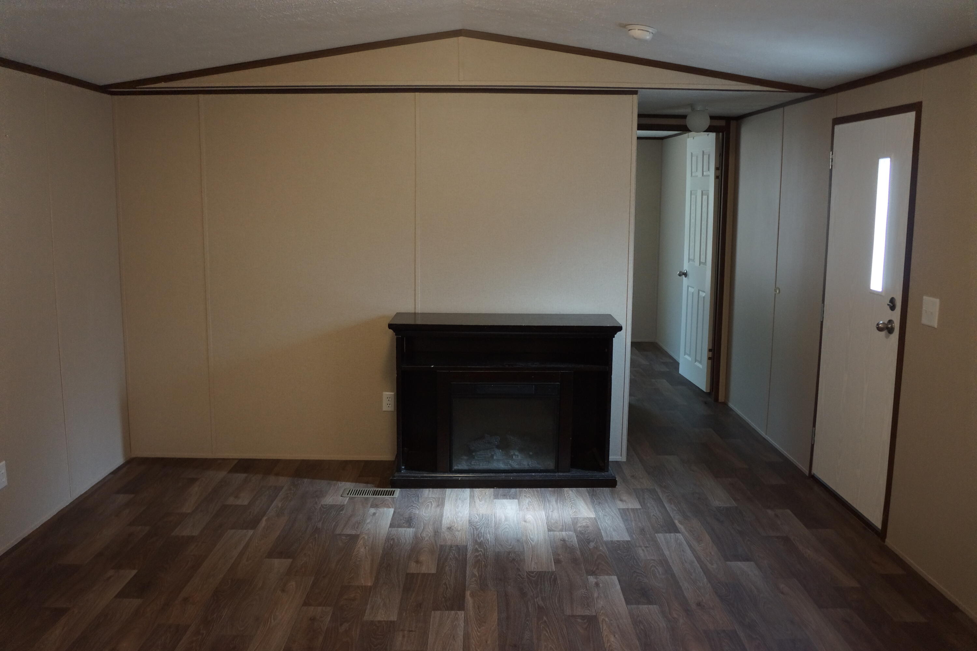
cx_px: 488
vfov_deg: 43.6
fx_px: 814
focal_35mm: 30
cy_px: 326
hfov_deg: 61.9
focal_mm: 20
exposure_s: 1/250
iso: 3200
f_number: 4
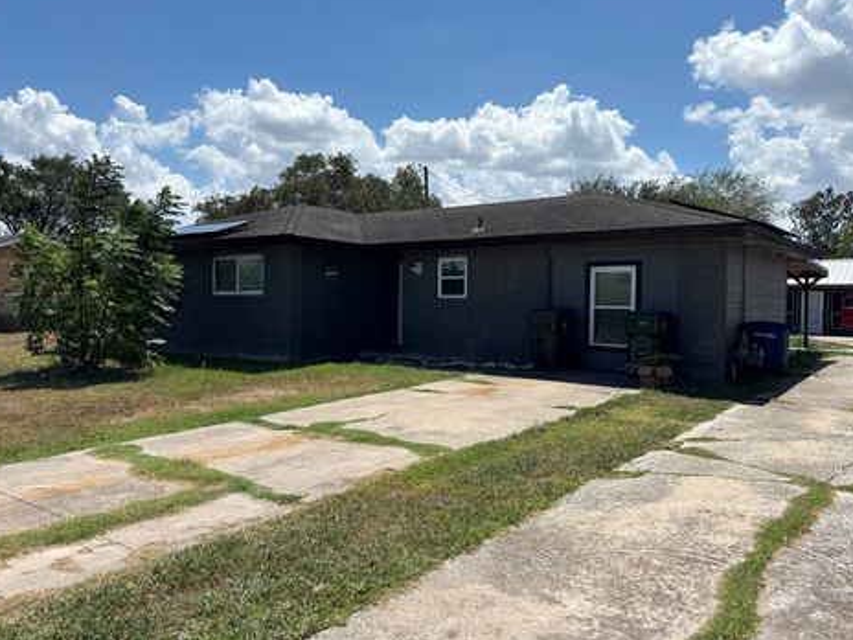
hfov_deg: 63.4
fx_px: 690
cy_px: 315
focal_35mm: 28
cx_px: 438
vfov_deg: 49.7
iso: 50
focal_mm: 5.96
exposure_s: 1/5618
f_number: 1.6
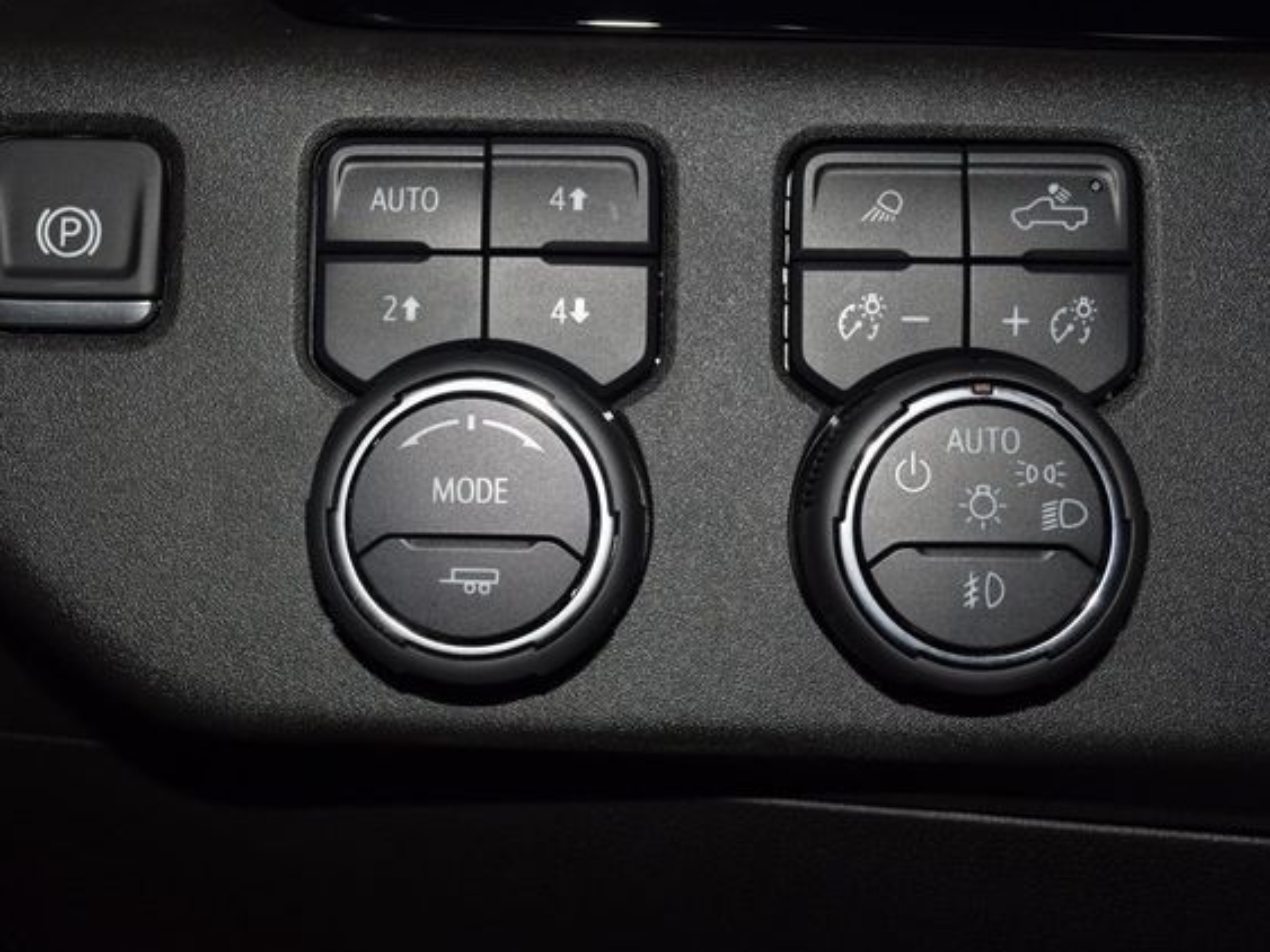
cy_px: 475
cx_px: 555
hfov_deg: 39.9
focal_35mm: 48
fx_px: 1744
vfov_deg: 30.5
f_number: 8
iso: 100
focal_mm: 29
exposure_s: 1/60
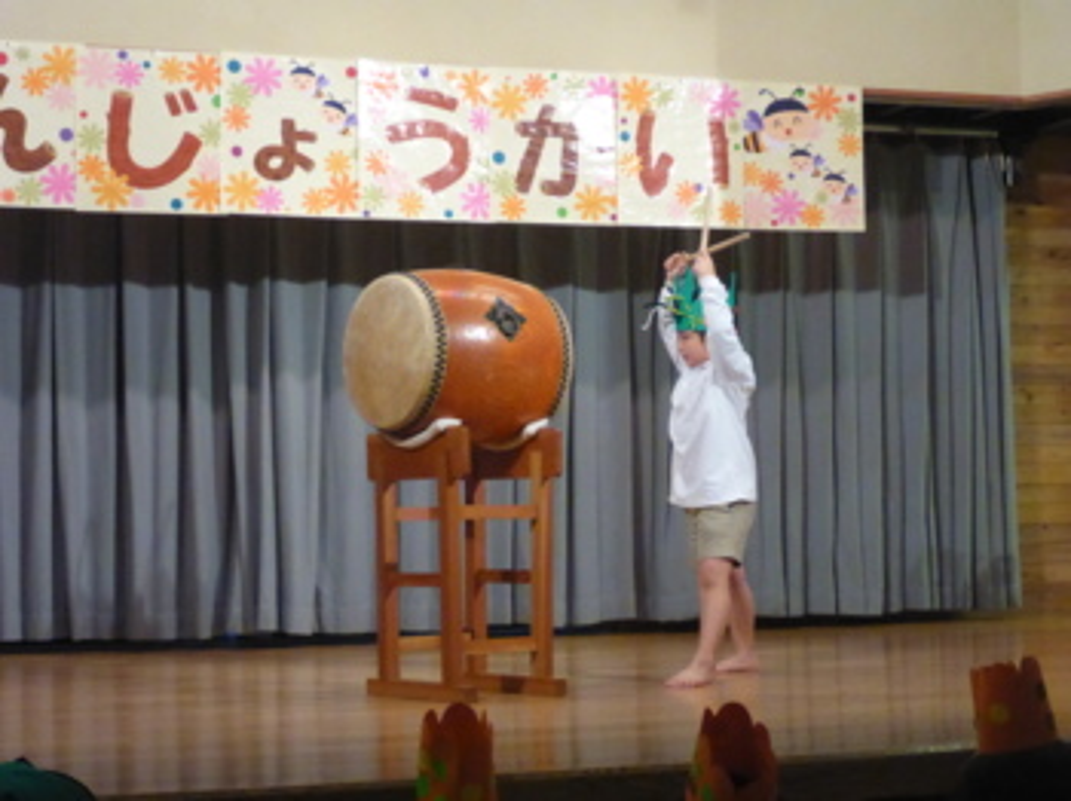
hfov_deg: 28.2
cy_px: 400
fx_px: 2133
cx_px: 536
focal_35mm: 69
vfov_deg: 21.3
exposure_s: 1/100
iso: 1600
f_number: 5.3
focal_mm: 11.7
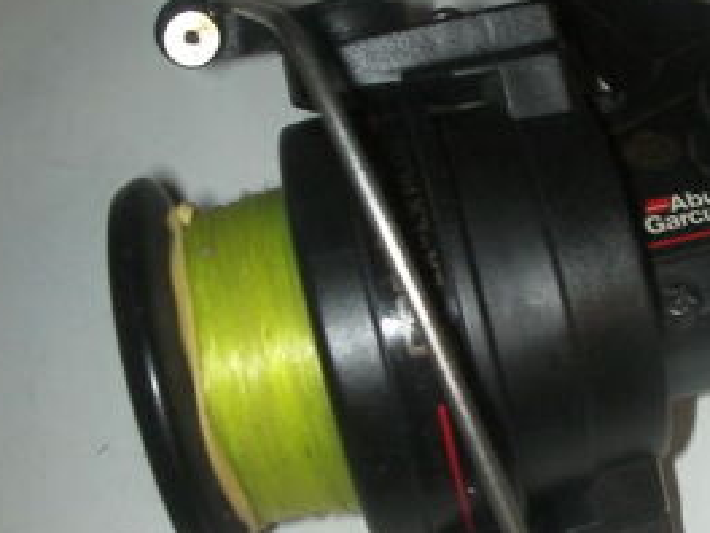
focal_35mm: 69
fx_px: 1415
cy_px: 232
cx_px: 605
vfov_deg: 21.3
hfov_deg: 27.4
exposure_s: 1/30
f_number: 5.6
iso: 200
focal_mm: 6.3
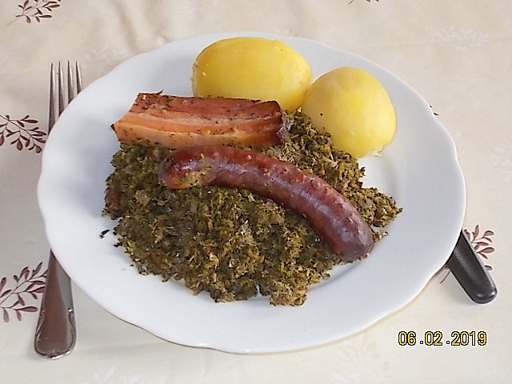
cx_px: 256
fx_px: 858
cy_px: 192
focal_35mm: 58
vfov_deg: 25.2
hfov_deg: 33.2
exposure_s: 1/30
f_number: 4.9
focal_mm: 10.3
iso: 80
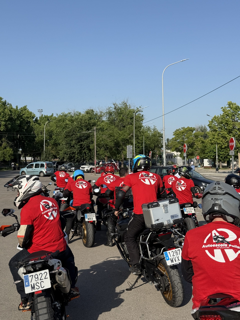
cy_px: 160
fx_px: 444
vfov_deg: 39.7
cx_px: 120
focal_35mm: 48
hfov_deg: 30.3
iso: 64
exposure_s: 1/5208
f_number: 1.78
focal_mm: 6.76
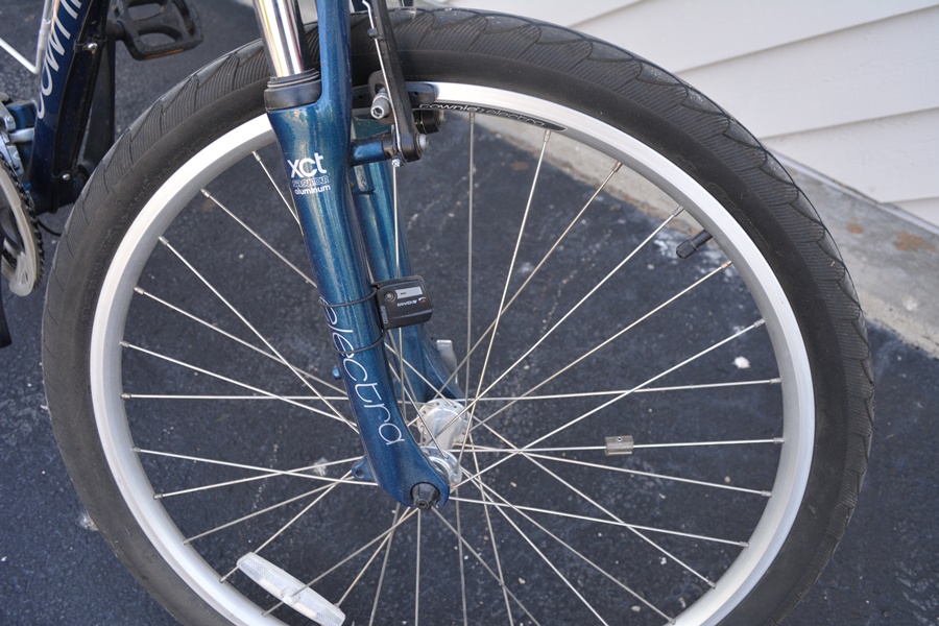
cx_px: 470
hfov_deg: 61.9
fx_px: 782
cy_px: 313
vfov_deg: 43.6
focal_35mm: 30
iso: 400
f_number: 5
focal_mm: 20
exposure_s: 1/100
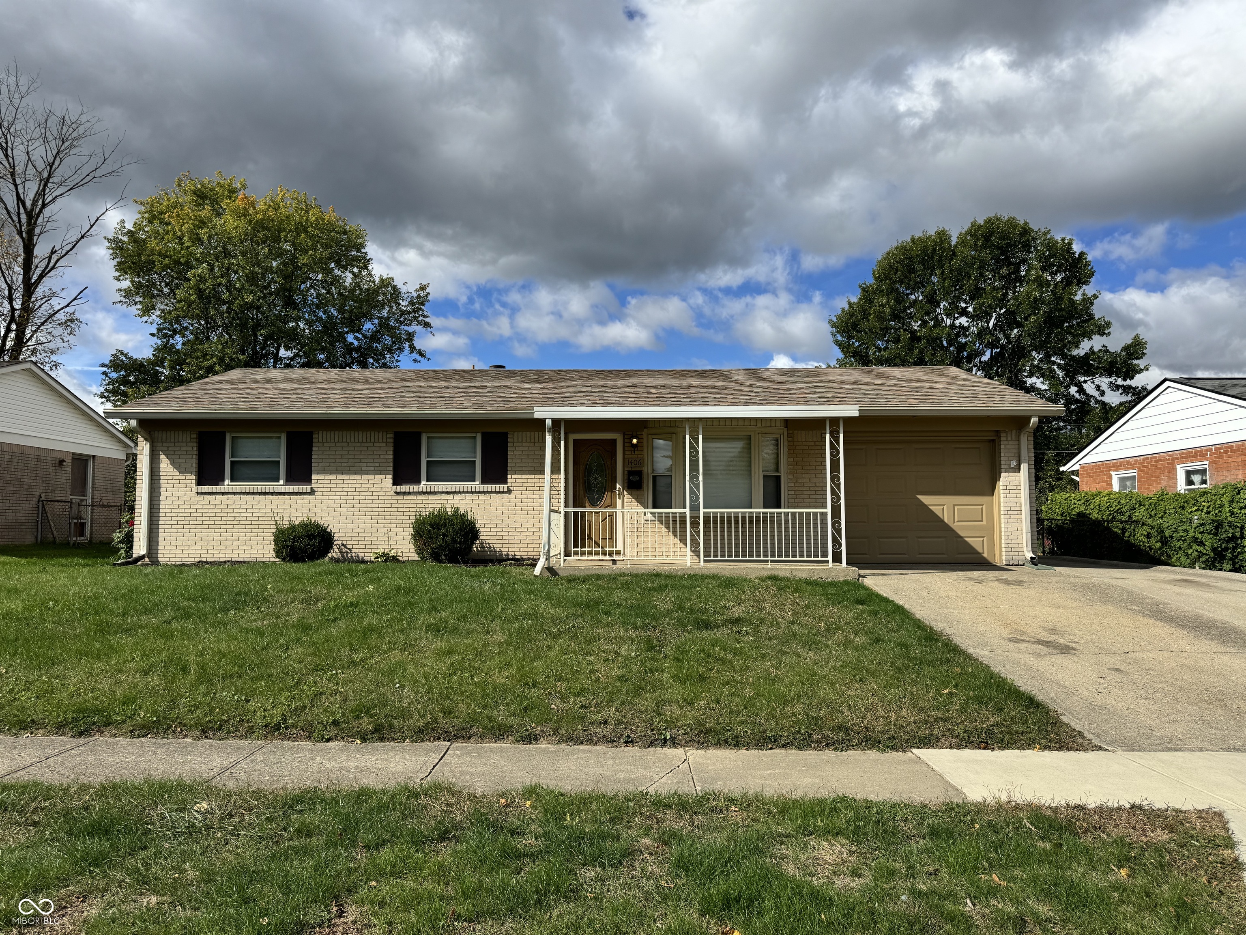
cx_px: 623
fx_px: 864
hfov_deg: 71.6
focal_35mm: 24
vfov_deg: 56.8
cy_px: 468
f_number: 1.78
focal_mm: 6.76
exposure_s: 1/5814
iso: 80
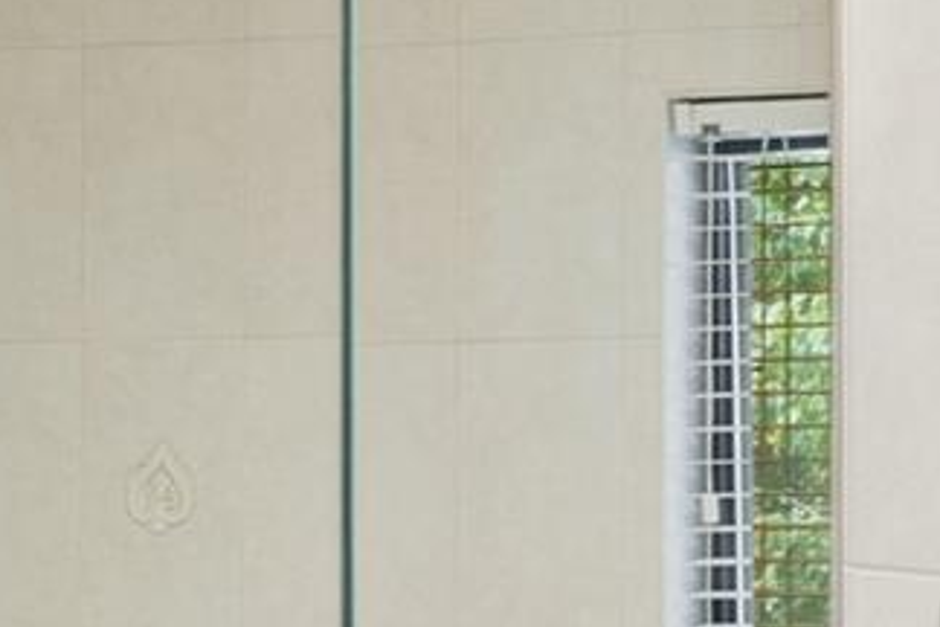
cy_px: 707
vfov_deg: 13.3
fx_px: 2637
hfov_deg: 16.4
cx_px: 1776
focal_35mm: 101
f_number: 5
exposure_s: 1/8
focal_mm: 16
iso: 200
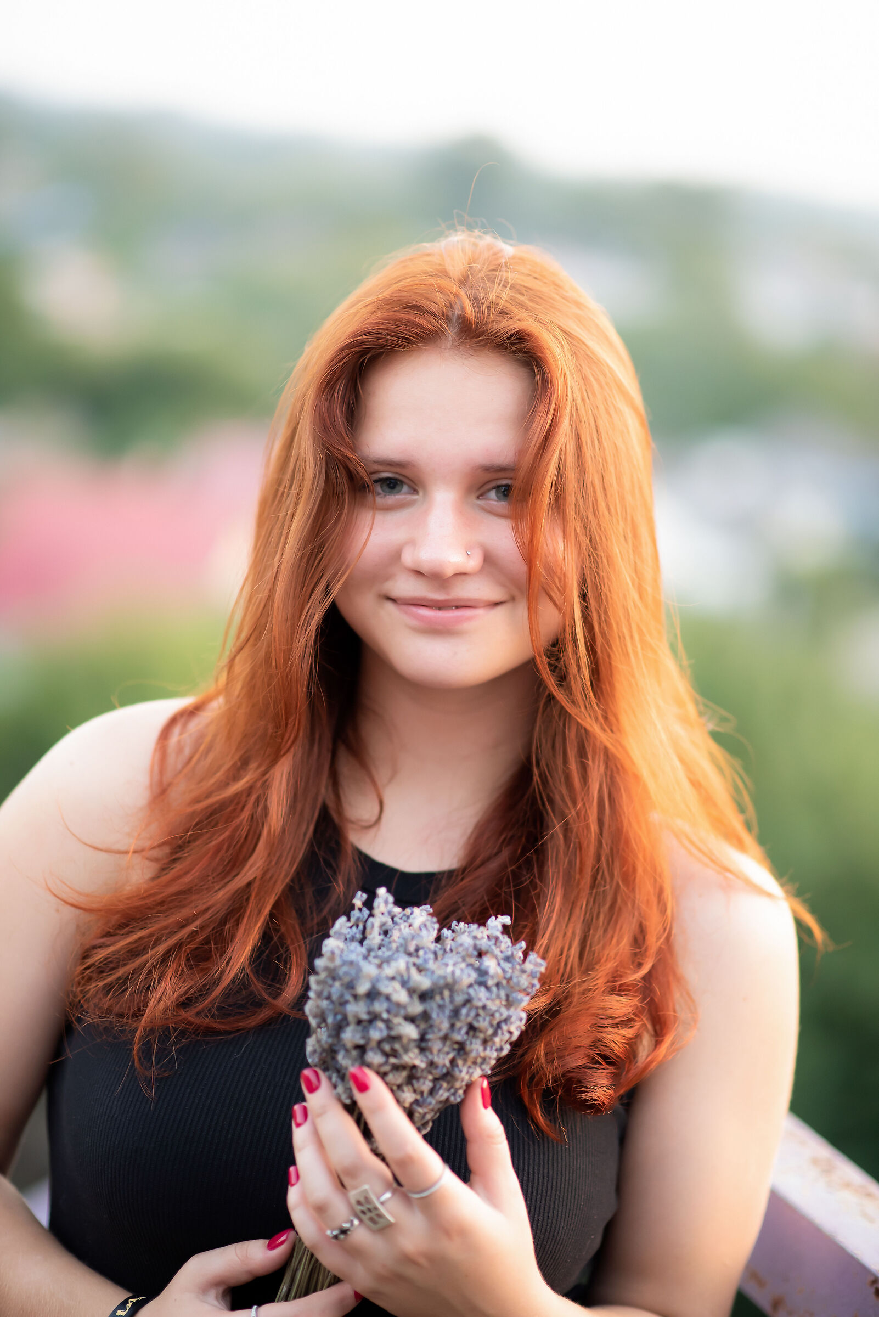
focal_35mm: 85
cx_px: 440
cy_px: 658
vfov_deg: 23.9
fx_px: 3110
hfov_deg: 16.1
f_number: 2
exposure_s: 1/250
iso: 500
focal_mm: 85
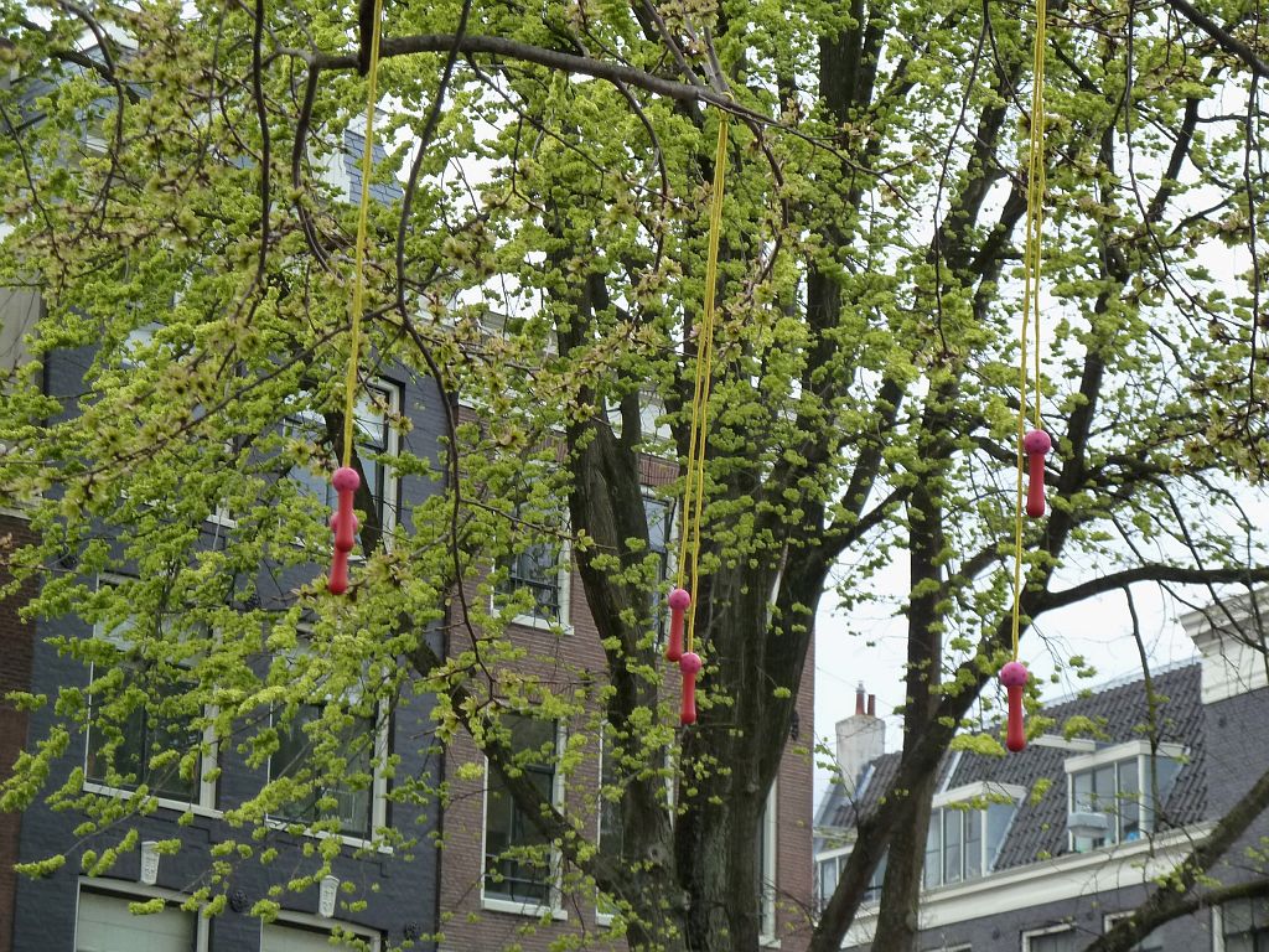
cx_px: 634
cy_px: 476
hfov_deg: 20.4
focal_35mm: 96
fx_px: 3519
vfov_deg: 15.4
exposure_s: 1/50
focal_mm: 15.8
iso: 200
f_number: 4.3
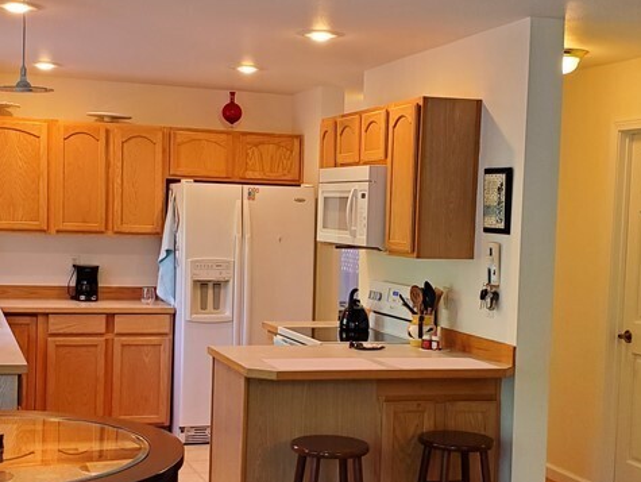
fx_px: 1038
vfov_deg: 26.0
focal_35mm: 56
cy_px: 308
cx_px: 313
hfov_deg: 34.3
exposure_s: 1/59
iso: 200
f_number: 2.4
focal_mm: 4.3
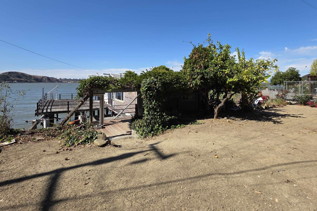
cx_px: 164
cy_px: 85
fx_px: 150
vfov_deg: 69.8
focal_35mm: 17
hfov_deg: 93.2
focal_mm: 2.2
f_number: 1.9
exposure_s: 1/2828
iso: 40
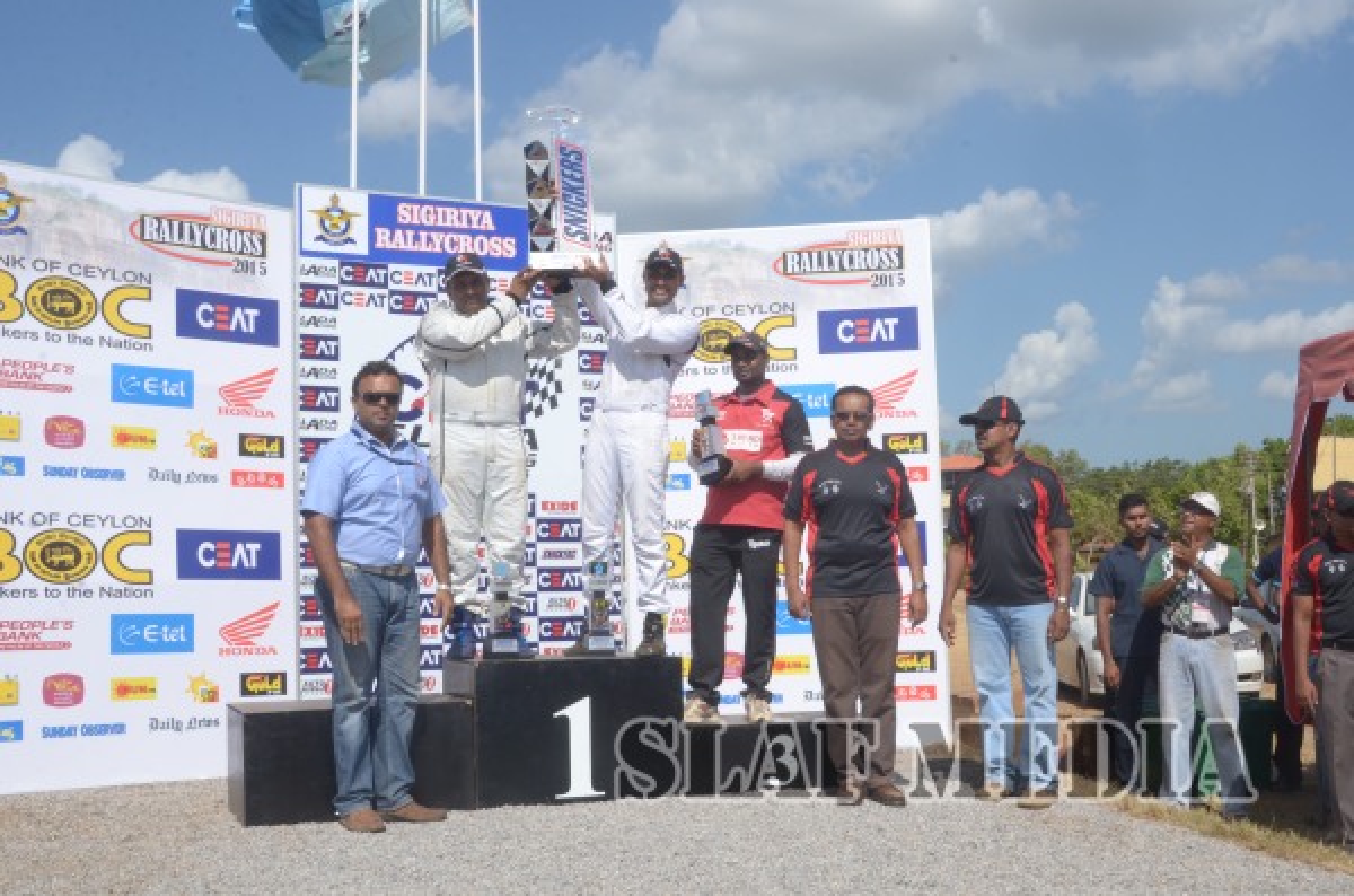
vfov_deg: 31.7
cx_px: 677
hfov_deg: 46.5
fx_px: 1576
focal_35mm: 42
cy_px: 448
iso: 320
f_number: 16
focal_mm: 28
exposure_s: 1/200
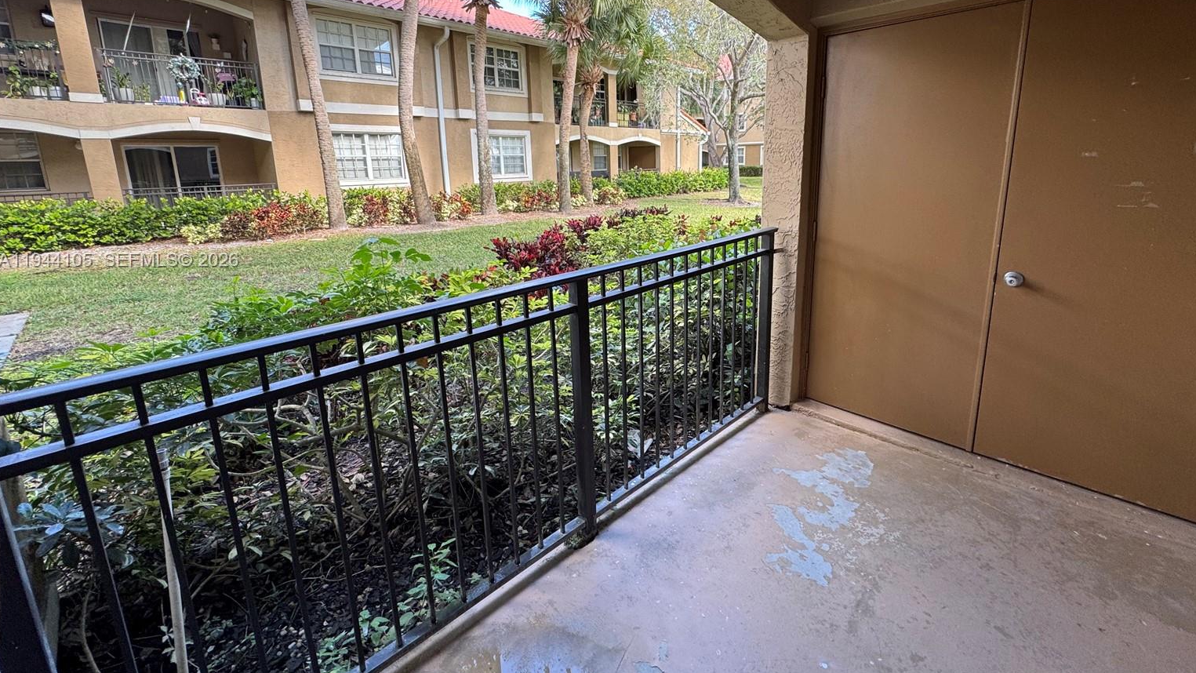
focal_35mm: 16
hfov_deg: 99.3
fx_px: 507
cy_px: 261
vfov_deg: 66.3
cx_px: 622
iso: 64
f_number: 2.2
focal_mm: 2.22
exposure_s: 1/99
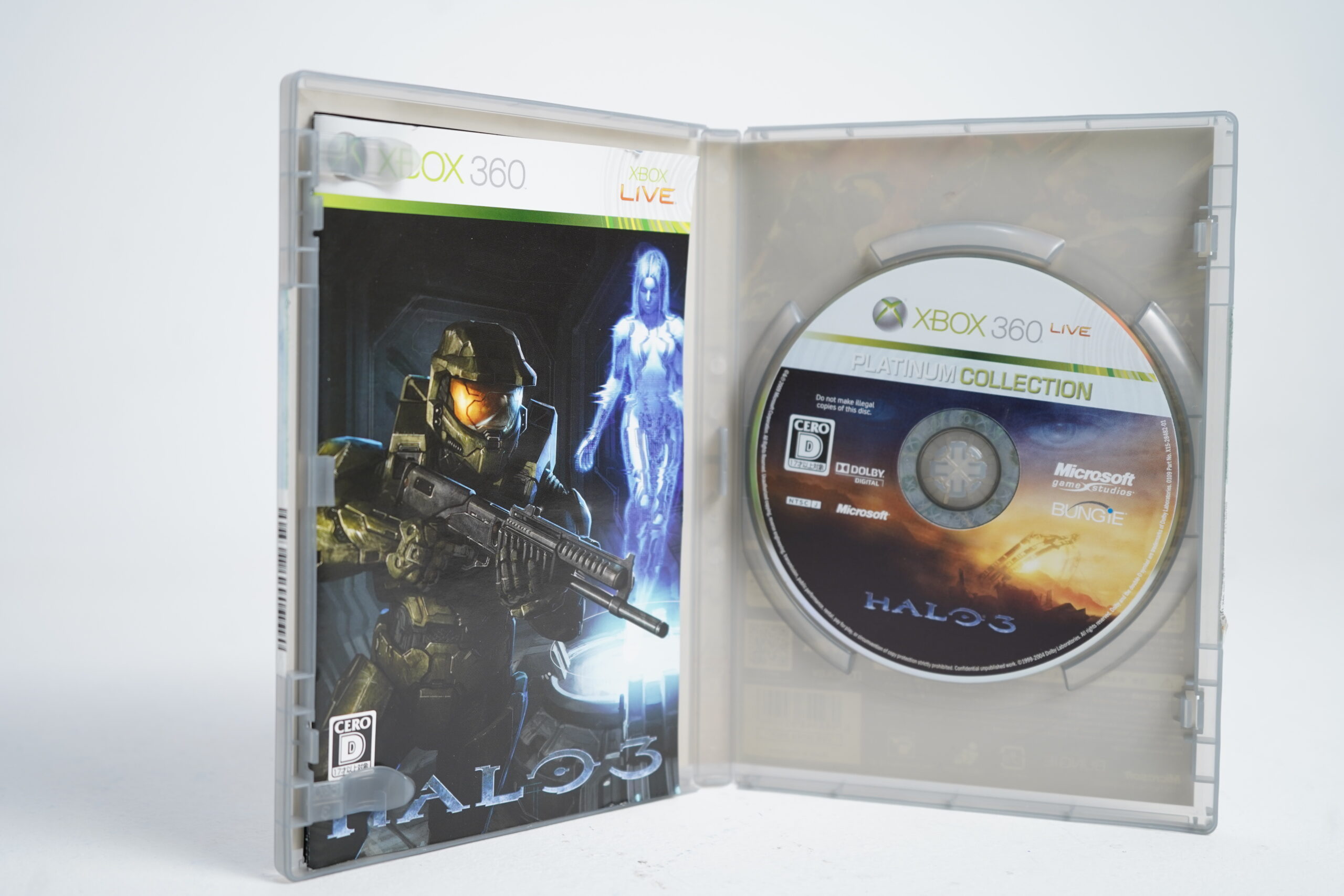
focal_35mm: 40
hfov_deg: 48.5
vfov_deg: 33.4
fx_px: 1493
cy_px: 448
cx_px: 672
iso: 320
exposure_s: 1/40
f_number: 4.5
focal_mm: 40
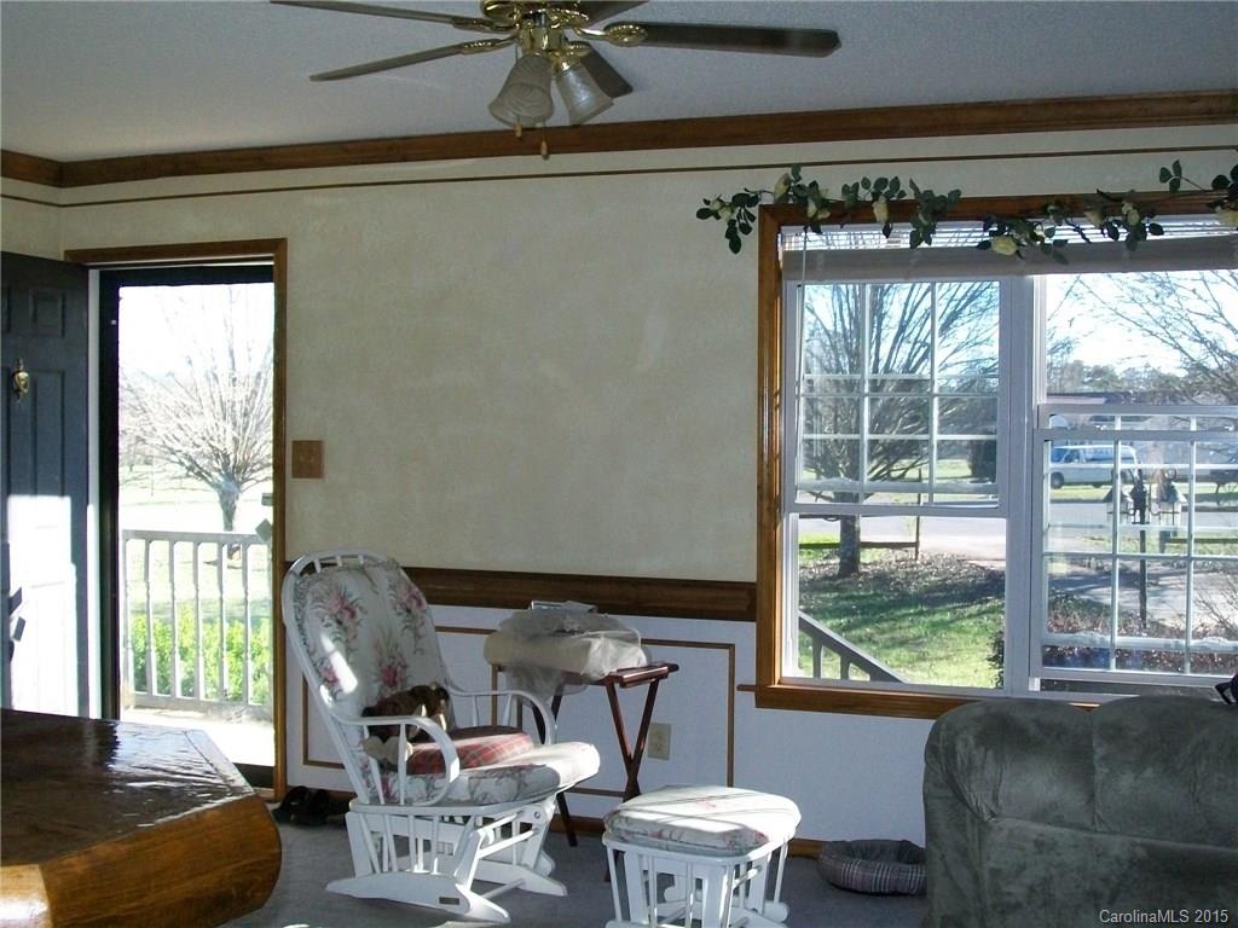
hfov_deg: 42.1
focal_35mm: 45
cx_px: 619
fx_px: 1609
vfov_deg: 32.2
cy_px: 464
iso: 160
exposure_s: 1/160
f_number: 3
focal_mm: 7.6
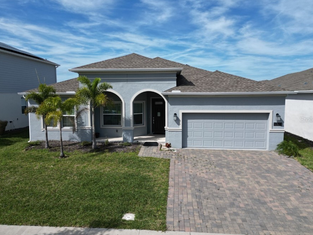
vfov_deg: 49.7
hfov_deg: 63.4
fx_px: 253
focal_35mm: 28
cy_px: 119
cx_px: 151
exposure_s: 1/3200
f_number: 1.7
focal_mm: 6.72
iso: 100
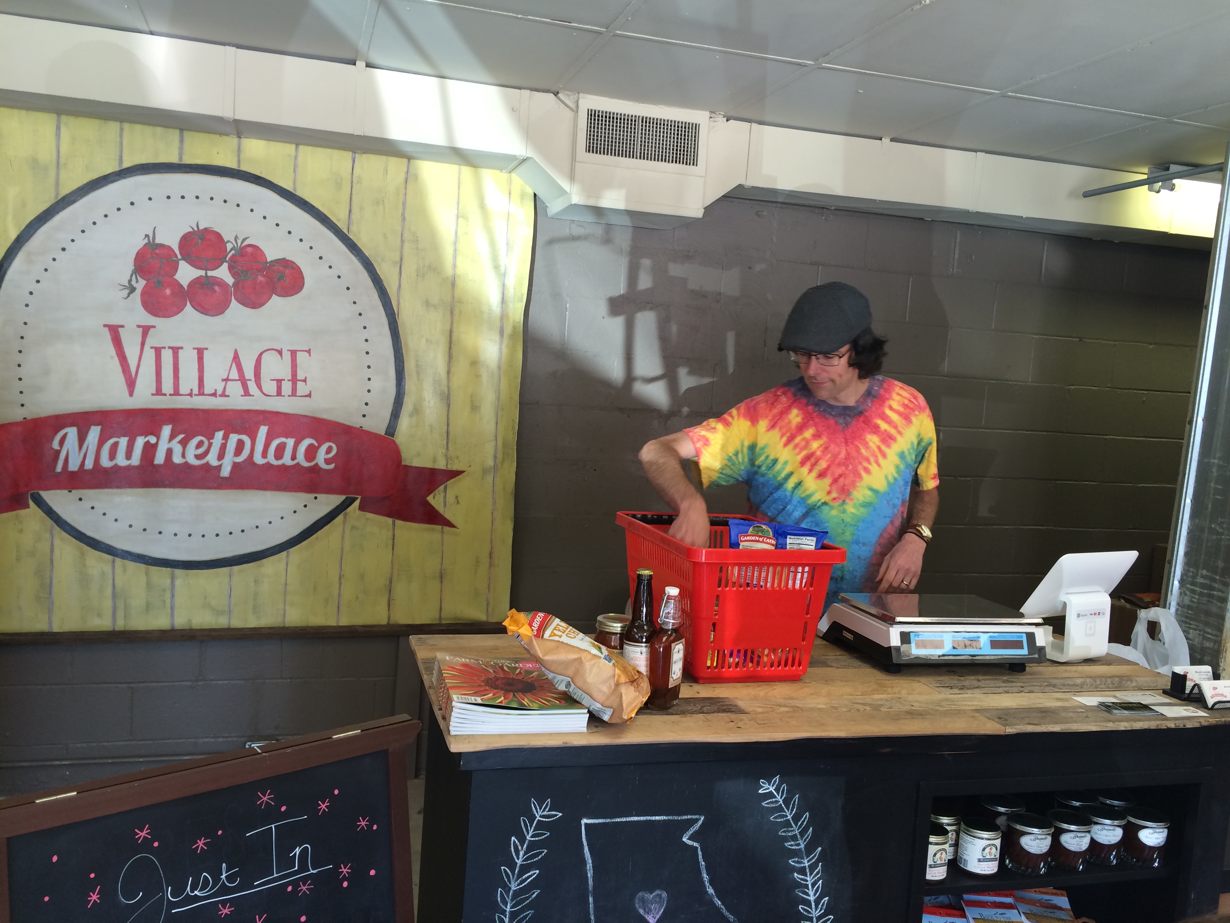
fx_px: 1030
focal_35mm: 29
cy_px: 462
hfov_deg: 61.7
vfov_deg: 48.2
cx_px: 615
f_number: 2.2
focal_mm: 4.15
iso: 40
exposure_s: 1/30
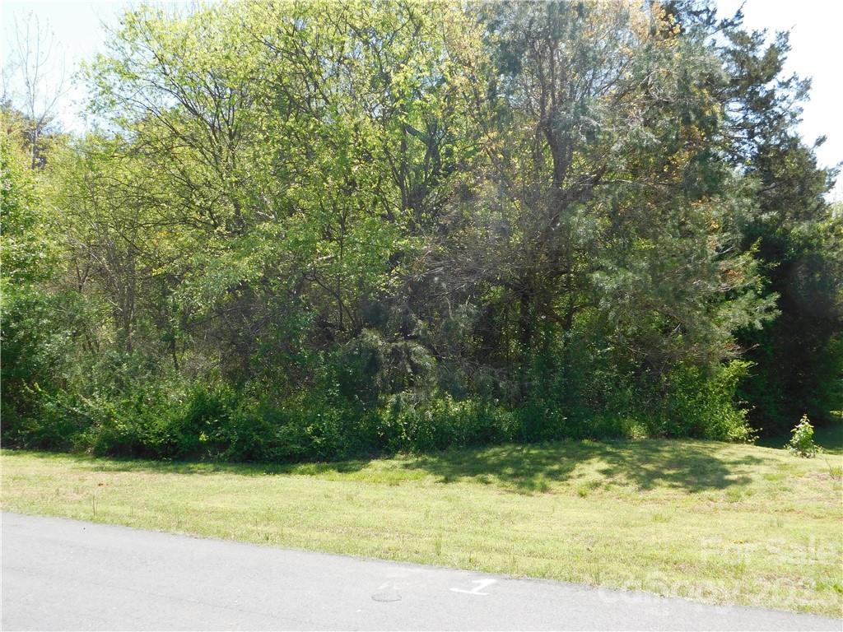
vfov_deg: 39.7
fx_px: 877
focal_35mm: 36
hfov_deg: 51.4
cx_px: 422
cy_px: 316
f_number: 3.5
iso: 125
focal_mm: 6.3
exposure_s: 1/500
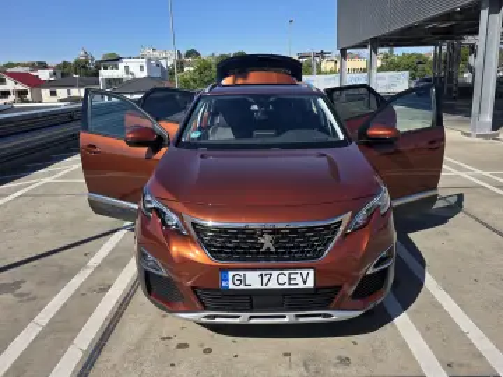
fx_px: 334
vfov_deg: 58.9
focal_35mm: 23
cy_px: 188
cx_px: 252
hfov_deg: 73.9
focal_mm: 6.3
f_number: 1.7
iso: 80
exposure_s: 1/10000
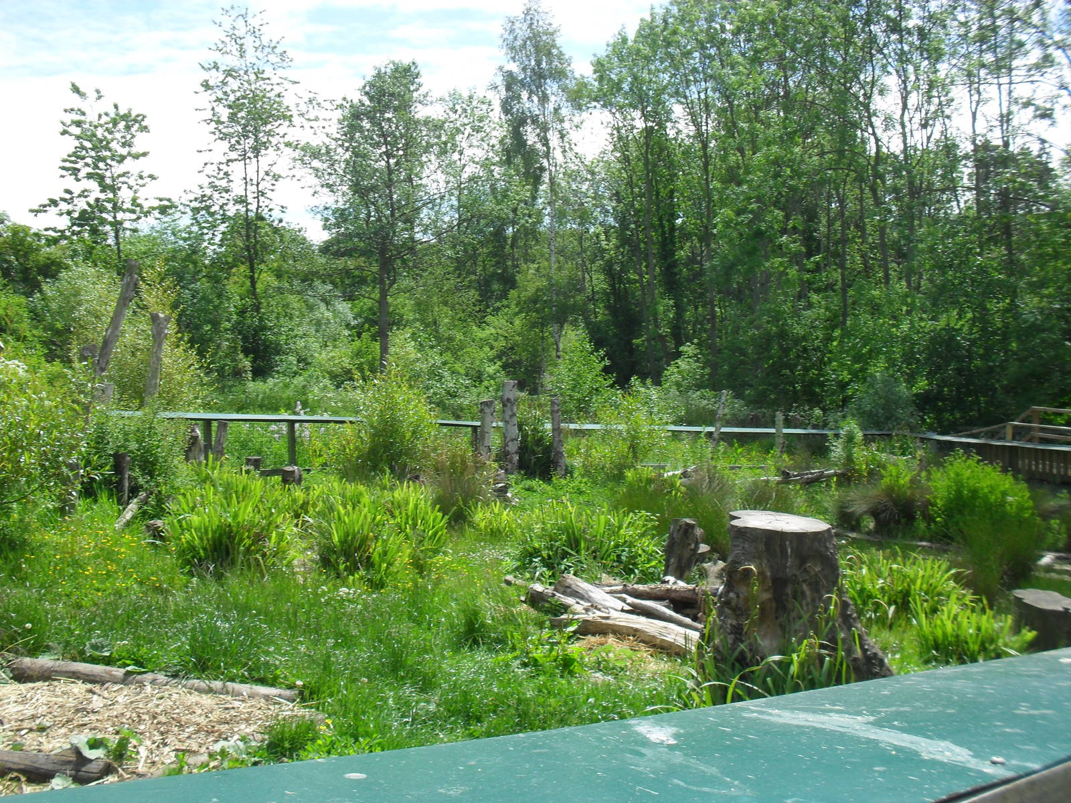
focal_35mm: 35
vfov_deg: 40.7
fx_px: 1083
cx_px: 536
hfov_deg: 52.6
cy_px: 402
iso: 100
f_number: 8.4
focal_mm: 6.3
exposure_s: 1/125
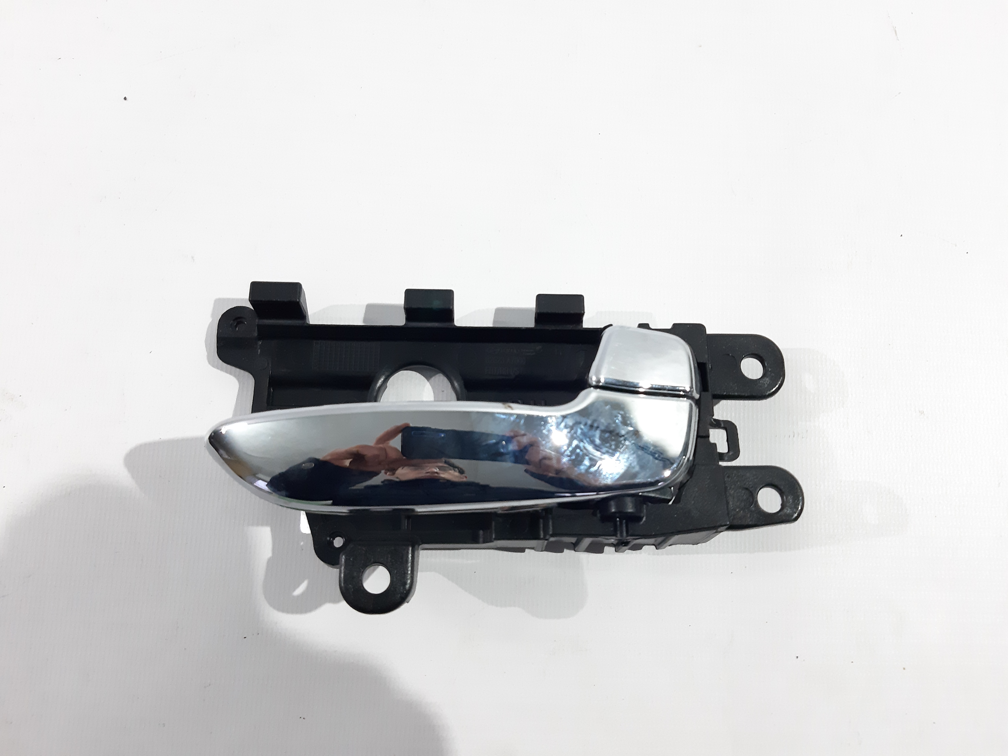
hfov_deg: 65.3
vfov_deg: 51.4
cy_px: 378
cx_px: 504
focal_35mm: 27
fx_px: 786
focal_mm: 3.93
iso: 320
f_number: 1.7
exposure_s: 1/50
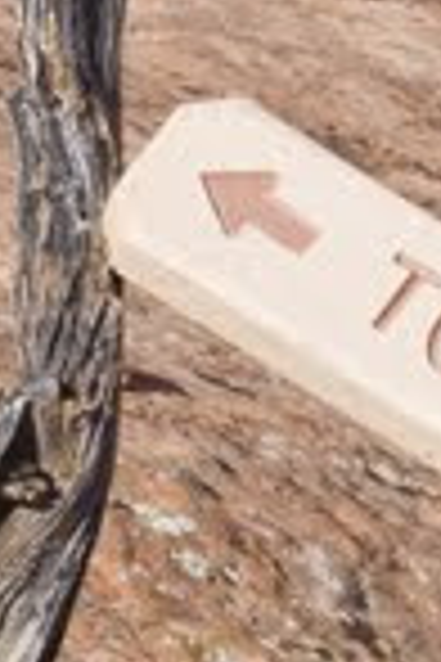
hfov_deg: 2.6
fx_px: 9573
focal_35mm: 521
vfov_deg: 3.9
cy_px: 1171
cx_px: 1076
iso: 200
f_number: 9
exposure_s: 1/500
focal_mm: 50
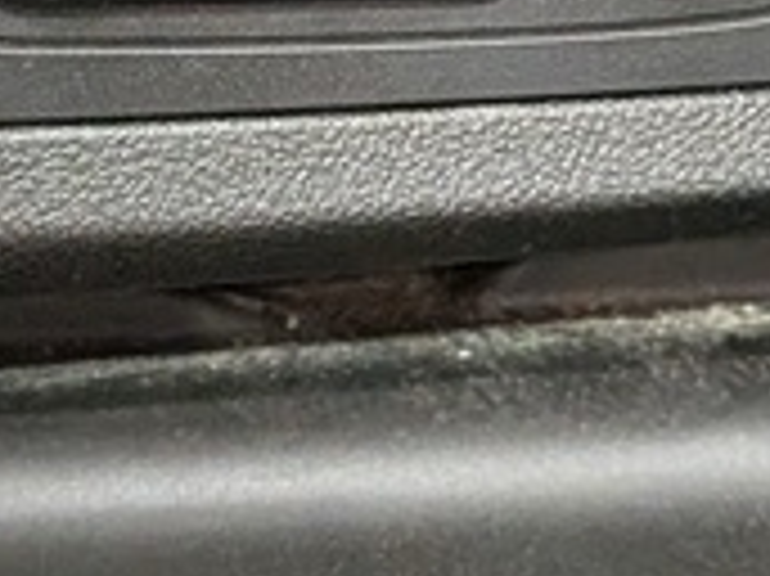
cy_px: -549
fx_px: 3201
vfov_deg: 9.6
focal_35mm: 144
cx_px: 230
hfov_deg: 13.7
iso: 1184
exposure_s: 1/100
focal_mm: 4.53
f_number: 1.7
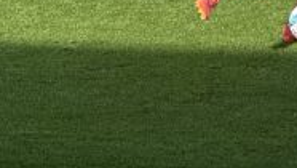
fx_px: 3846
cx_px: 313
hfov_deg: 4.4
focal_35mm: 488
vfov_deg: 2.5
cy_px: -168
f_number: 2.8
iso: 50
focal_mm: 15.66
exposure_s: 1/627
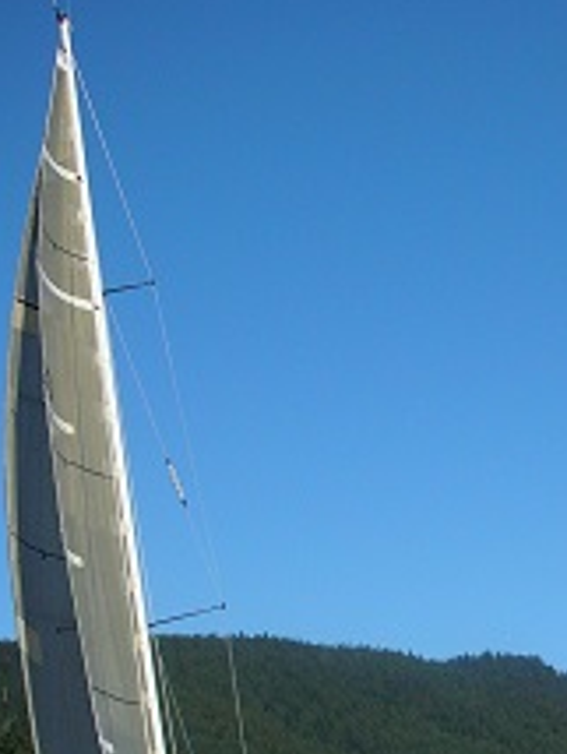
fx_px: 1896
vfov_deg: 21.9
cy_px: 689
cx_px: 514
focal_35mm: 87
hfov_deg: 16.8
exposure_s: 1/205
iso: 50
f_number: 8.5
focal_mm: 5.8
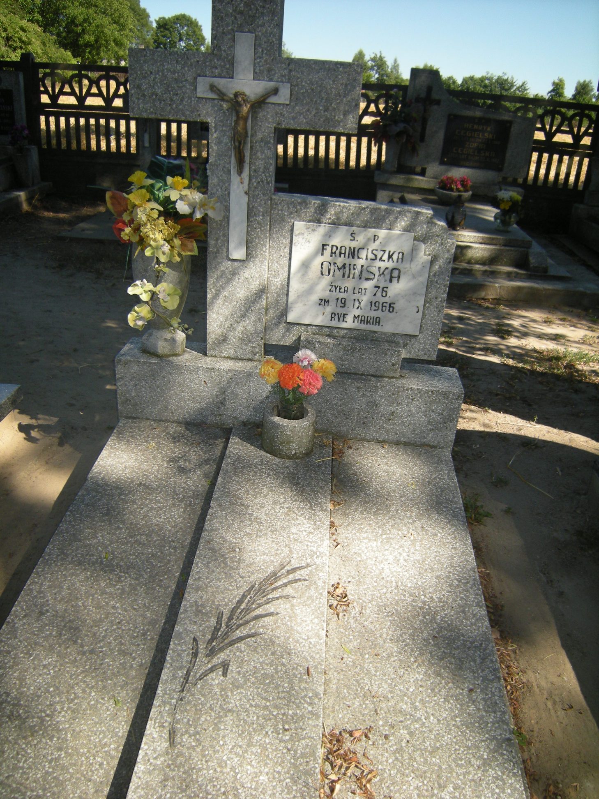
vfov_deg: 63.4
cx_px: 300
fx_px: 646
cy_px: 400
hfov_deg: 49.7
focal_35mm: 28
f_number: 5.6
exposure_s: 1/166
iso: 91
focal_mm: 4.7
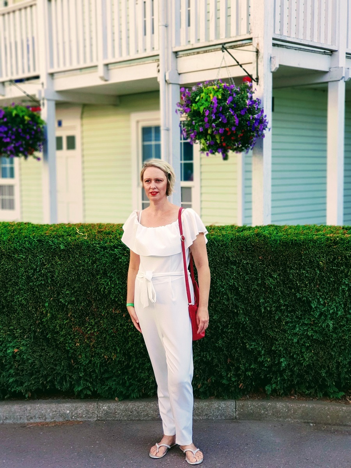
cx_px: 176
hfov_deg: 28.0
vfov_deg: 36.8
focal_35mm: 52
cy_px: 234
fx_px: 703
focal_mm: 6
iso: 50
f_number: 2.4
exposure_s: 1/33
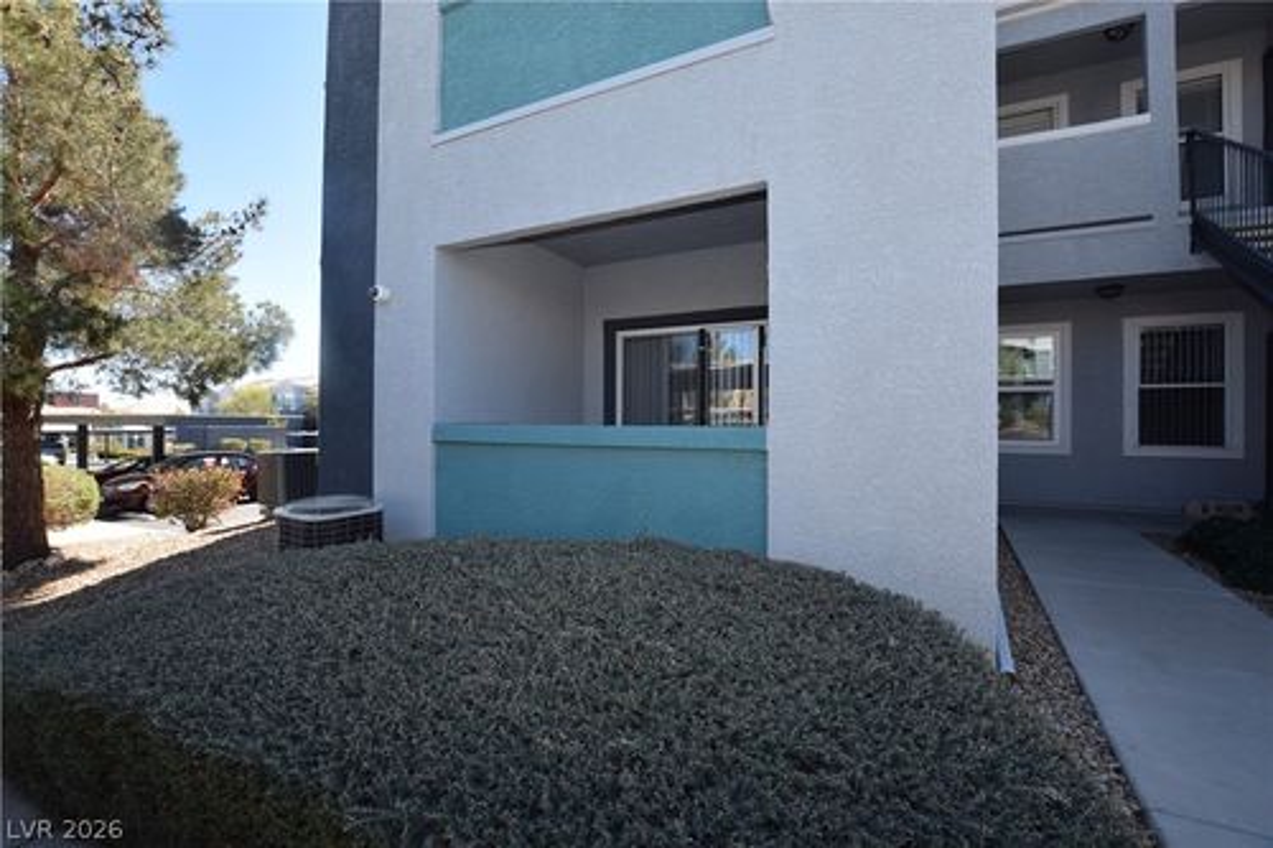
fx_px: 530
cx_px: 636
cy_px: 424
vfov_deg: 77.3
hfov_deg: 100.4
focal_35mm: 15
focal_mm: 10
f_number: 5.6
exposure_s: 1/125
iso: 100
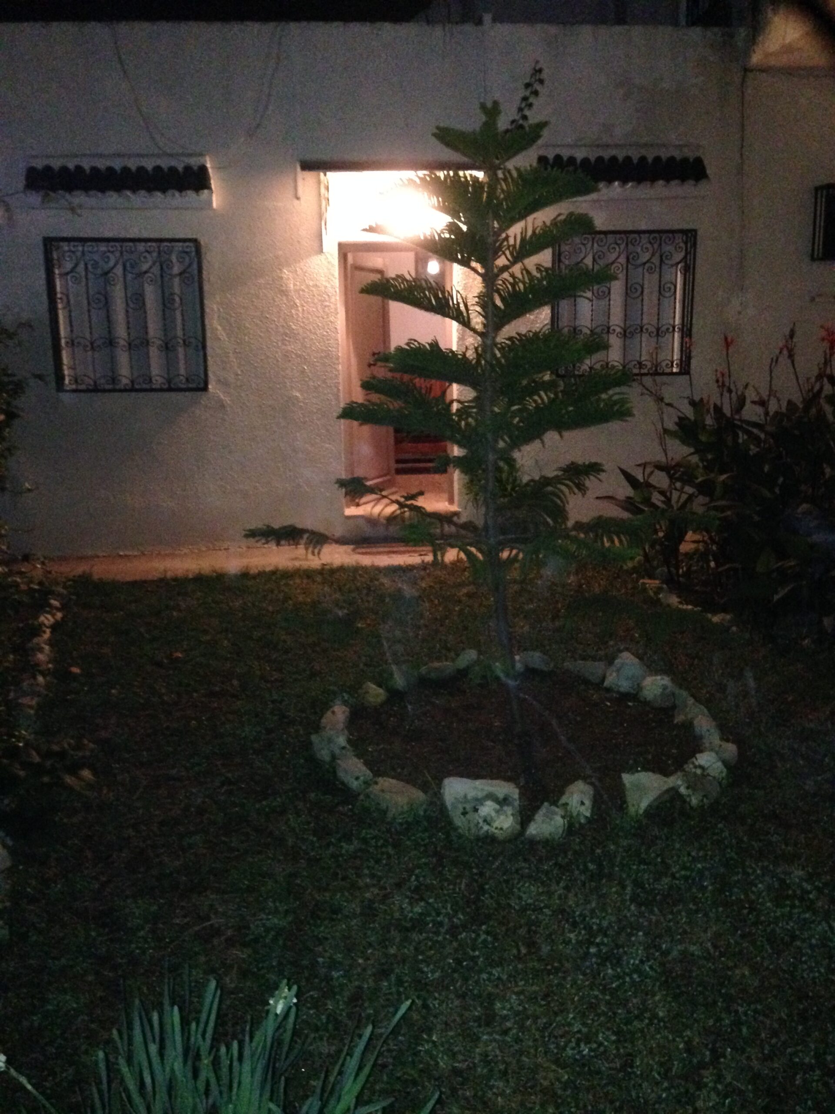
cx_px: 418
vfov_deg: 55.4
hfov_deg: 42.9
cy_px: 557
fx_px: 1061
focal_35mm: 33
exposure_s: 1/16
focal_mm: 4.12
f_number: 2.4
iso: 800
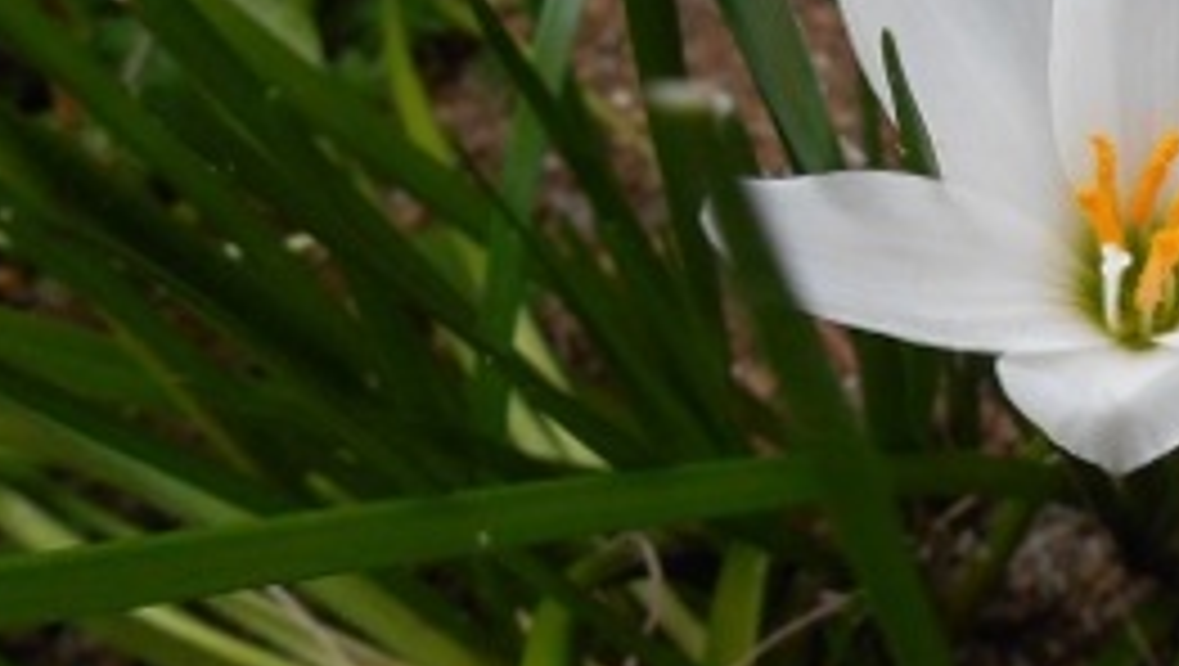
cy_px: 295
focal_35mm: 54
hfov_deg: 36.2
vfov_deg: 22.3
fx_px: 1690
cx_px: 1053
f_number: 3.4
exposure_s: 1/30
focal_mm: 4.7
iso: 280
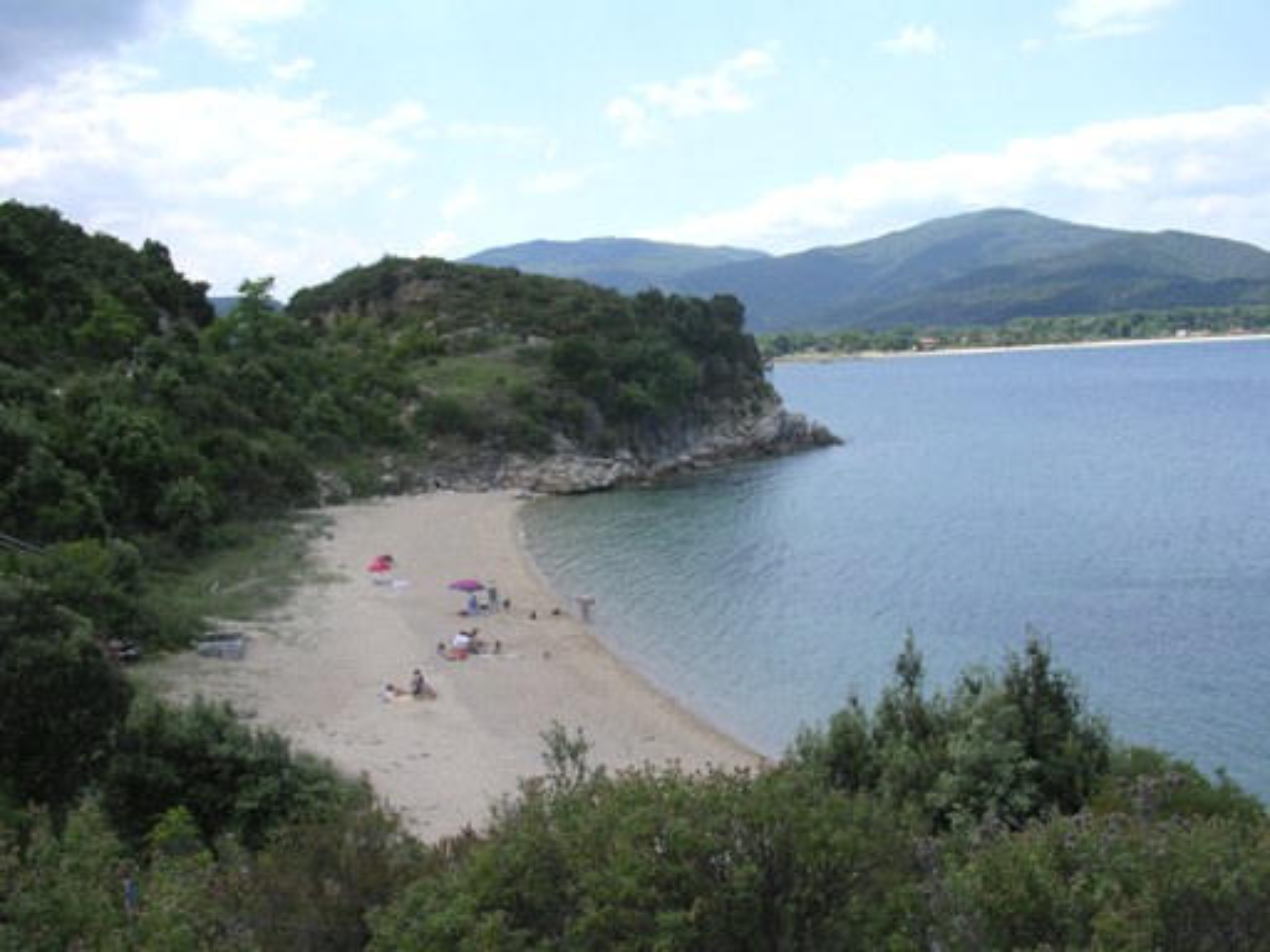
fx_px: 1394
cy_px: 476
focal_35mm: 38
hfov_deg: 49.0
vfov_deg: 37.7
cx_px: 635
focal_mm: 5.8
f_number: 5.6
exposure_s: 1/286
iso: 100
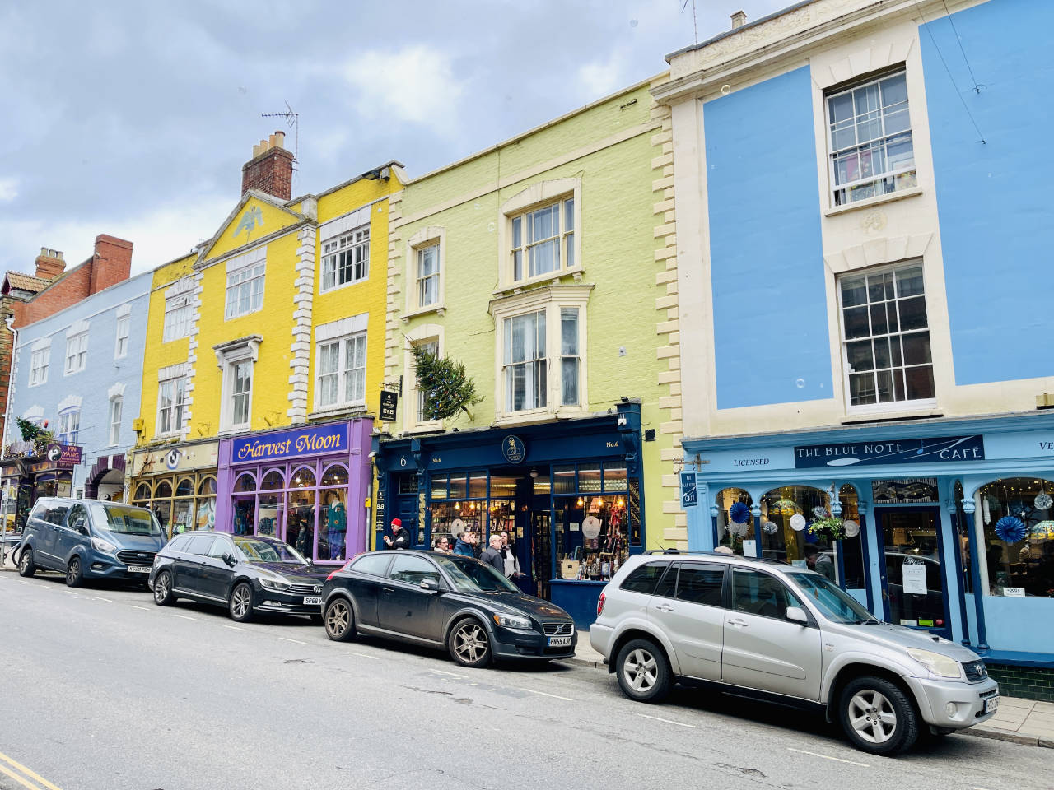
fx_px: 761
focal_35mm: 25
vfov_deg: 54.9
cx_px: 527
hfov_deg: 69.4
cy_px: 395
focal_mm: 5.1
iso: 40
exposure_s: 1/121
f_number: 1.6
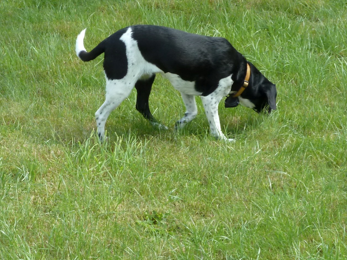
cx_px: 141
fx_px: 1363
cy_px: 120
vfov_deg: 10.9
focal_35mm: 136
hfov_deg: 14.5
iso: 160
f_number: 4.1
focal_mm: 11
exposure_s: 1/200
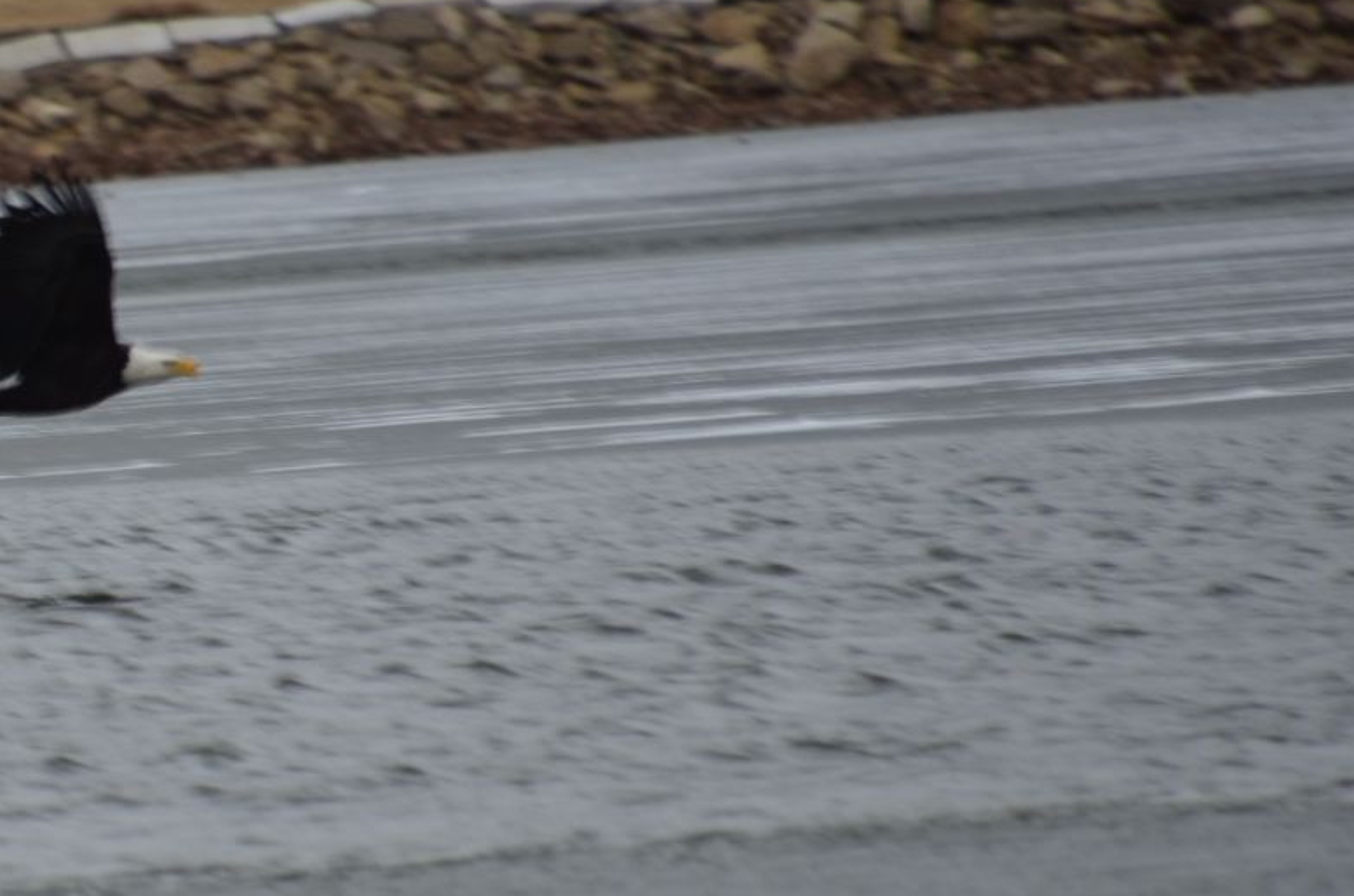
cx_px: -197
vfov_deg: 0.9
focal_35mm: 1582
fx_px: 59355
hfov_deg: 1.3
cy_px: 380
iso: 125
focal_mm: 400
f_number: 6.3
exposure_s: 1/100
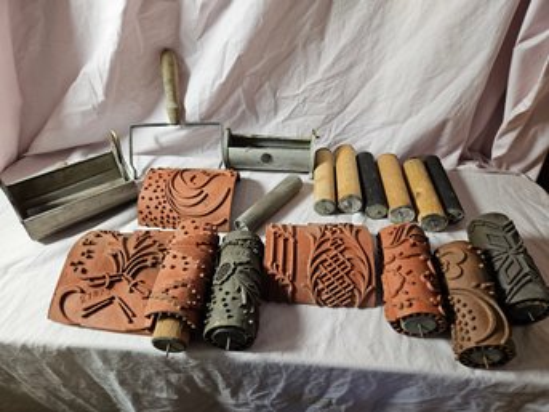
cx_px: 274
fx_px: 365
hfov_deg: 73.9
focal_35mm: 23
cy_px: 206
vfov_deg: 58.8
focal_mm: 5.4
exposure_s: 1/120
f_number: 1.8
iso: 200
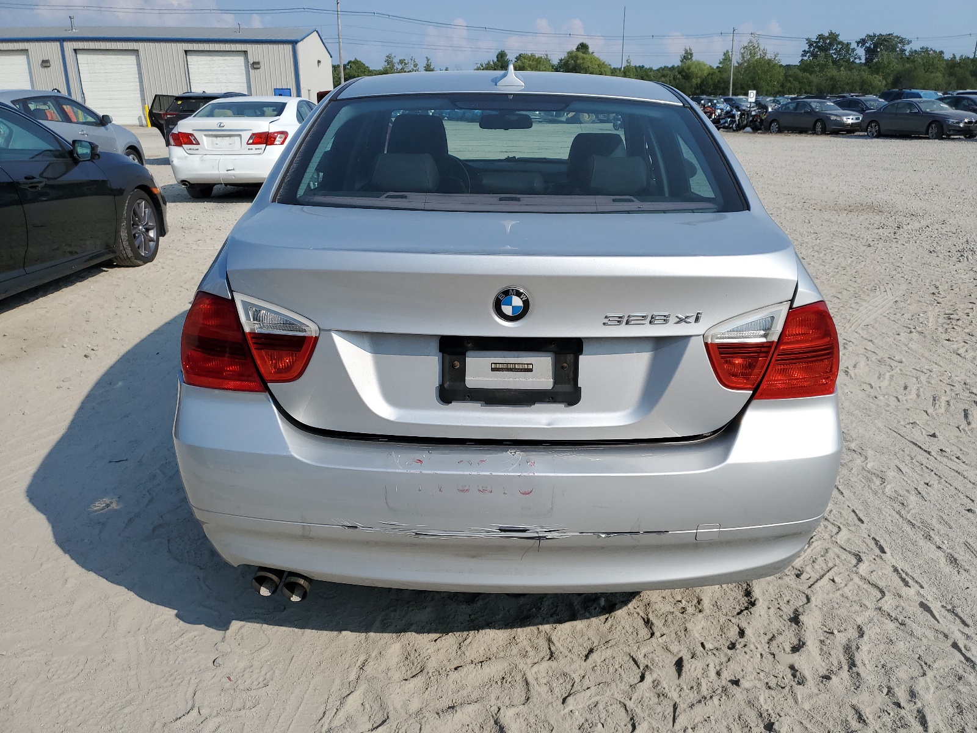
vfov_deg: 53.1
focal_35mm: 26
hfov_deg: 67.3
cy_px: 366
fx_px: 734
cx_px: 488
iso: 50
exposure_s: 1/5000
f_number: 1.5
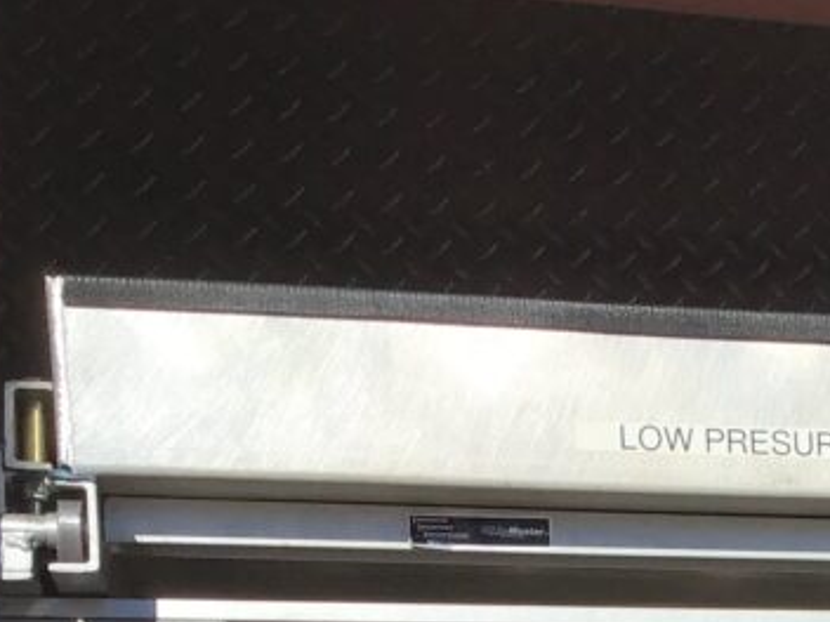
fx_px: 2470
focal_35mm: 103
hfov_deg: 18.0
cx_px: 1042
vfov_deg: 13.4
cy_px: 992
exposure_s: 1/1852
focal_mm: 3.3
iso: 25
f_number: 2.4
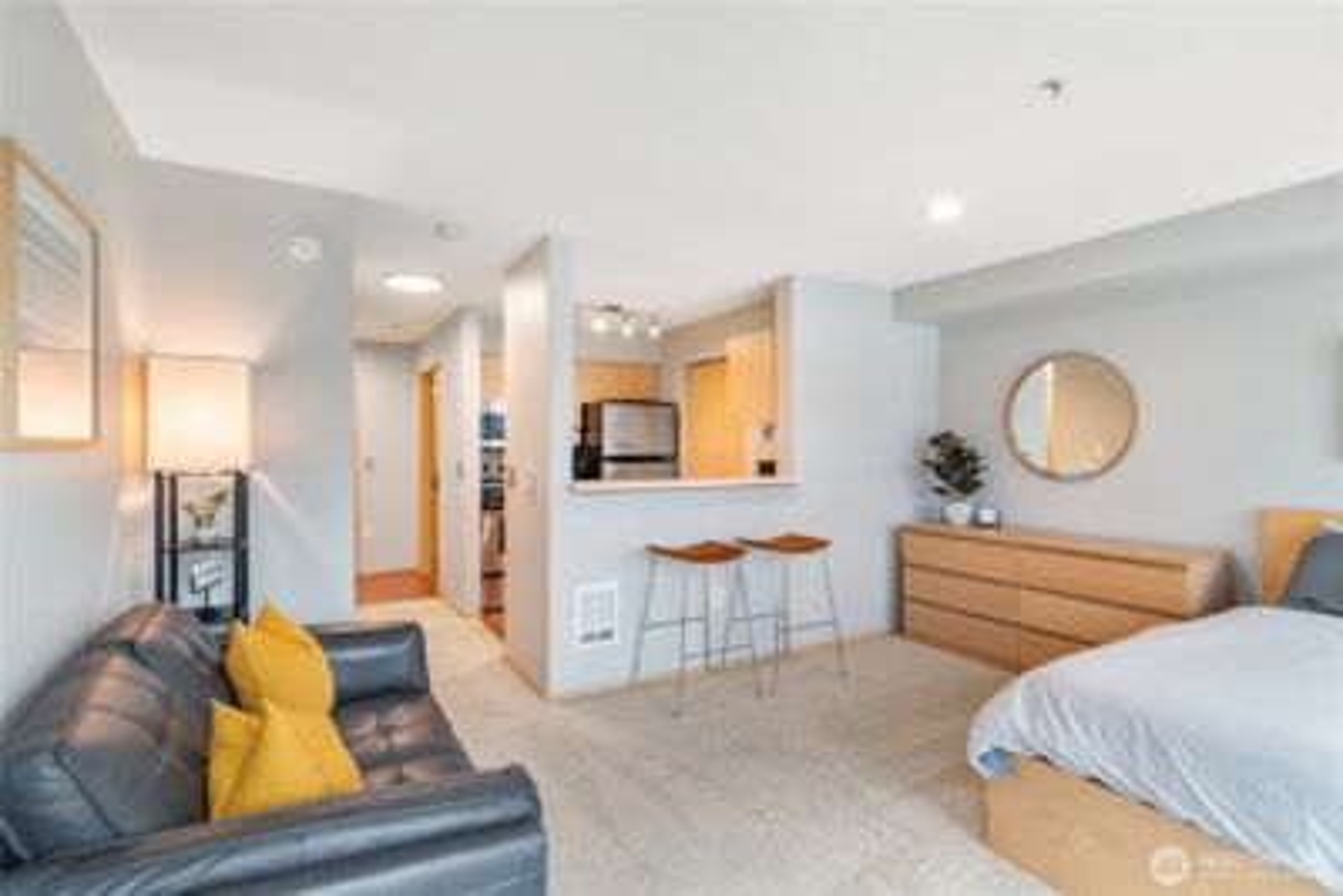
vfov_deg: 72.1
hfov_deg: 95.0
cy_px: 448
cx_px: 672
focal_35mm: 16
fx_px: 616
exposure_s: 1/5
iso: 250
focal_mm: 11
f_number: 10
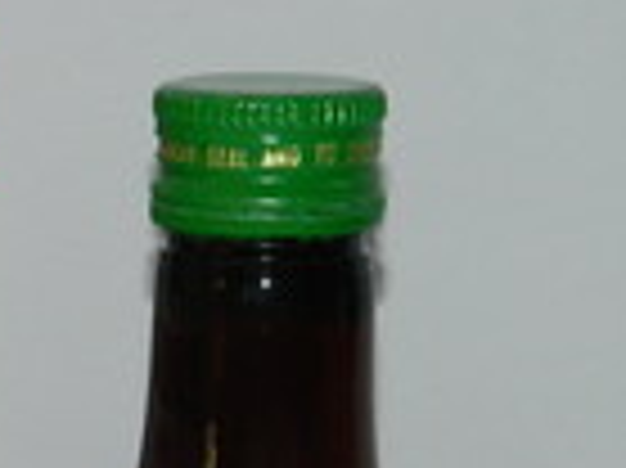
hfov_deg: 6.5
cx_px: -90
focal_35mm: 303
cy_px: 754
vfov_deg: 4.9
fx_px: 5475
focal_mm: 15.1
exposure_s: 1/50
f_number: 4.2
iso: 200
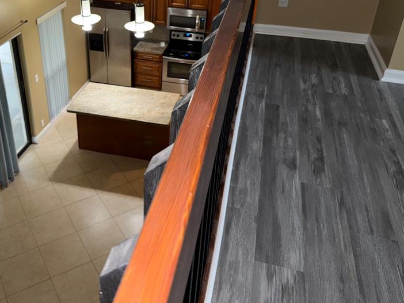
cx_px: 147
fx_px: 409
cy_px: 86
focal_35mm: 35
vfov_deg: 39.9
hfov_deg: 52.0
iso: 100
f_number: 1.78
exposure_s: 1/15
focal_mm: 6.76
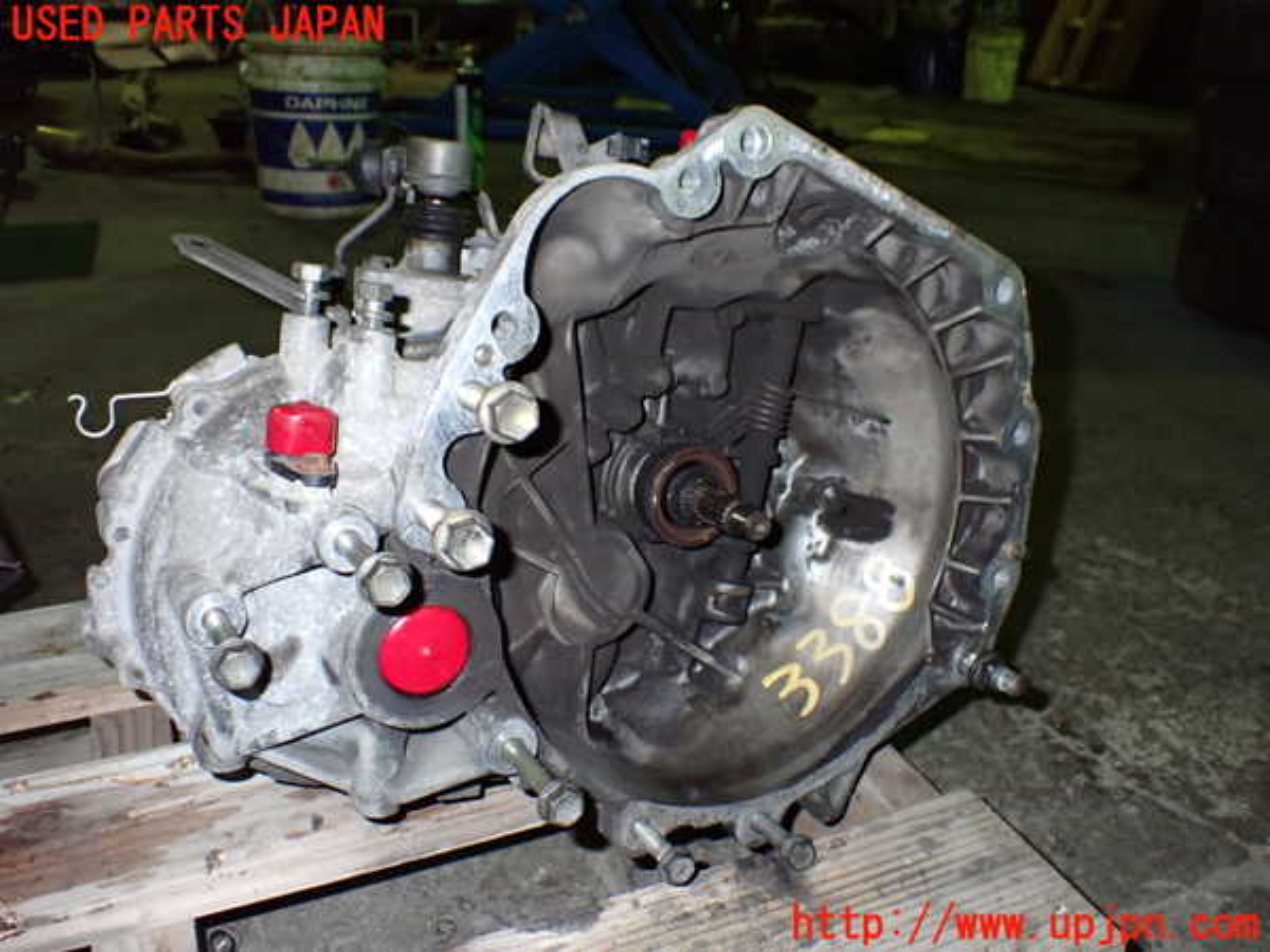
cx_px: 635
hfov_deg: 60.0
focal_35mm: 30
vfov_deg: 46.8
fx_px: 1101
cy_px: 476
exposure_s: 1/30
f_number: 6.3
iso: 800
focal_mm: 5.4
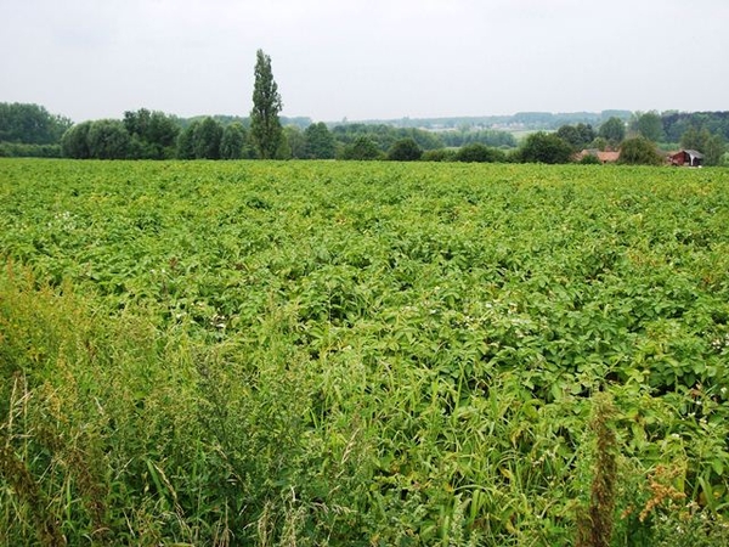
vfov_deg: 36.0
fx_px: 842
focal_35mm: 40
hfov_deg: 46.8
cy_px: 274
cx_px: 364
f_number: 3.2
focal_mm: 7.1
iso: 80
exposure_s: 1/640
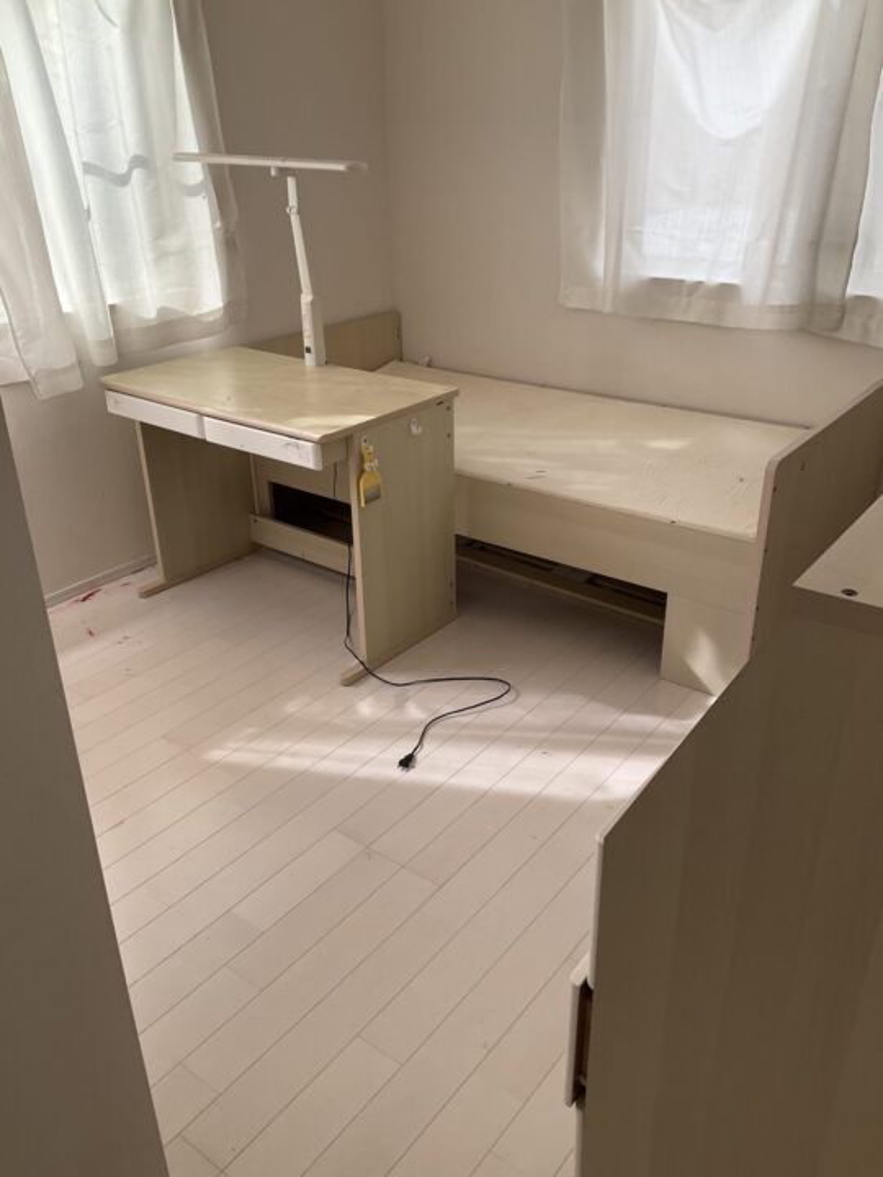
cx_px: 442
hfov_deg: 48.2
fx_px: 986
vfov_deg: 61.7
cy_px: 588
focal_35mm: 29
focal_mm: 3
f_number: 1.8
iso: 20
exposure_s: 1/161
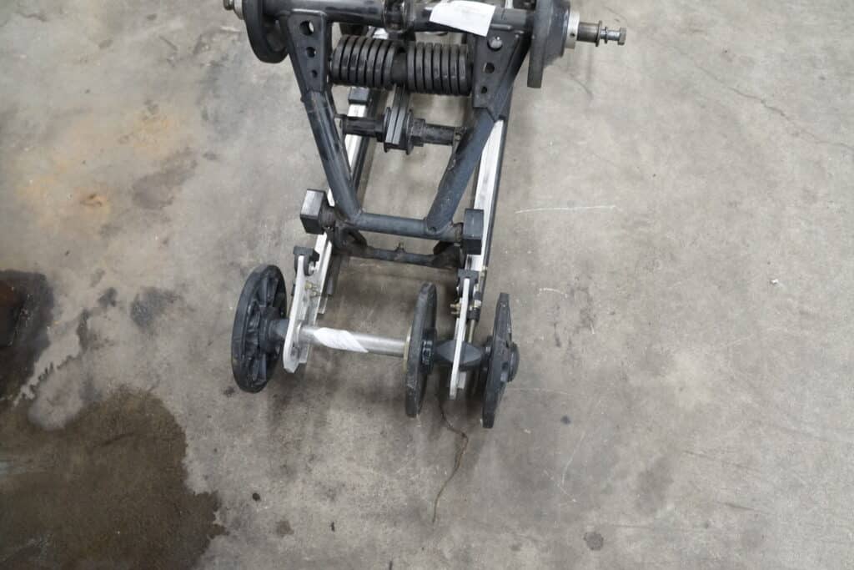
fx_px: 641
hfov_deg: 67.4
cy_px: 285
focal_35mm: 27
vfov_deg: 47.9
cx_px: 427
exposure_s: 1/60
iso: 1000
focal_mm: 18
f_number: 3.5
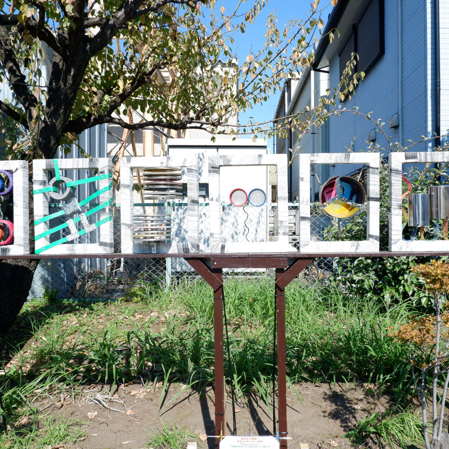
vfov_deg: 54.0
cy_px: 225
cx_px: 248
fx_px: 440
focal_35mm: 30
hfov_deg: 53.9
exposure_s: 1/300
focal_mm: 15
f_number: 8
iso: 200
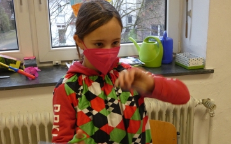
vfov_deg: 26.8
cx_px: 114
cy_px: 75
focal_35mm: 48
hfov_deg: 41.8
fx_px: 302
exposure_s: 1/80
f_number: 3.6
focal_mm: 7.3
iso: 500
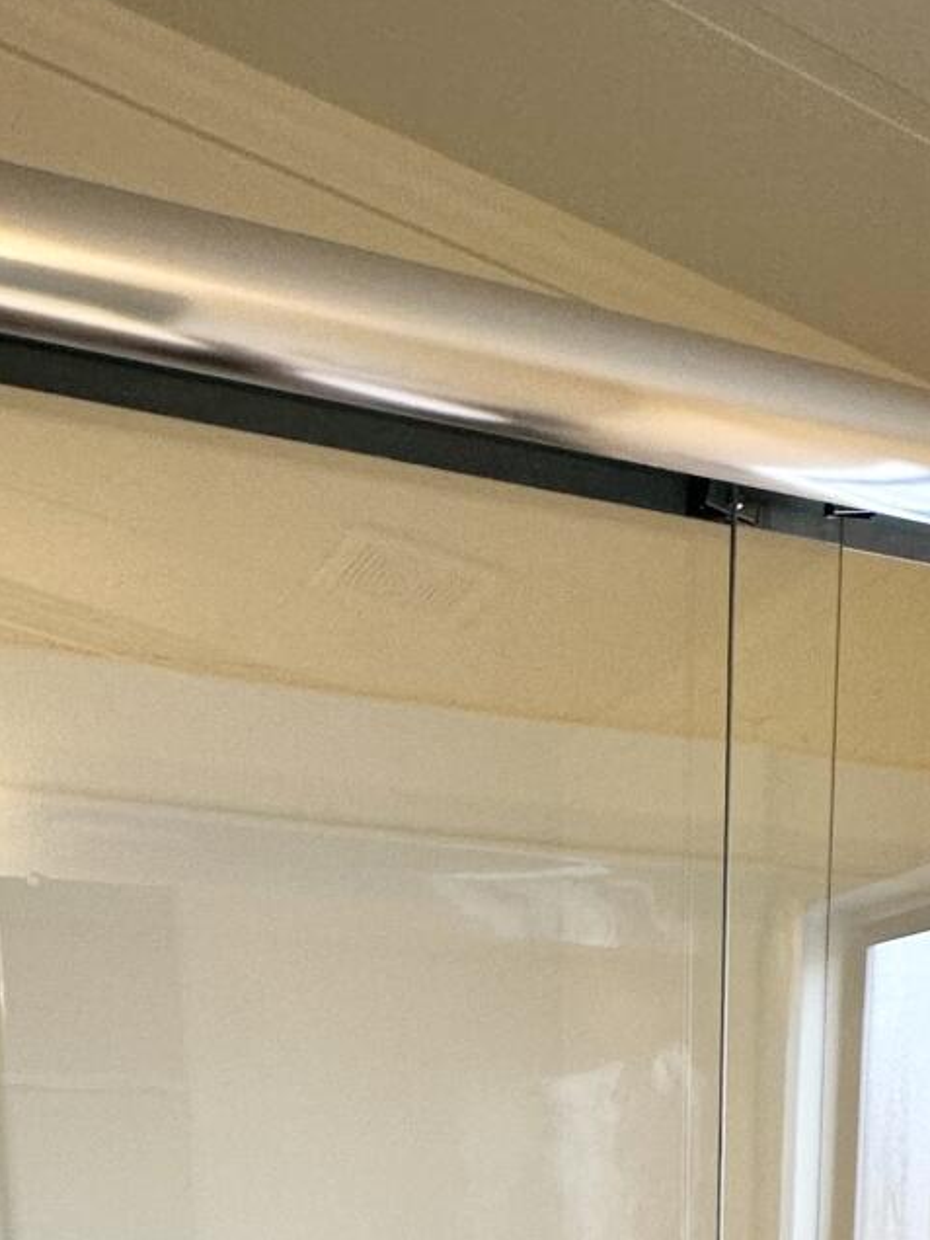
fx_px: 1576
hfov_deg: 32.8
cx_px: 523
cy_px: 1585
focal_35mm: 44
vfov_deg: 32.8
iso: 125
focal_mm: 2.22
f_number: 2.2
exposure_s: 1/120
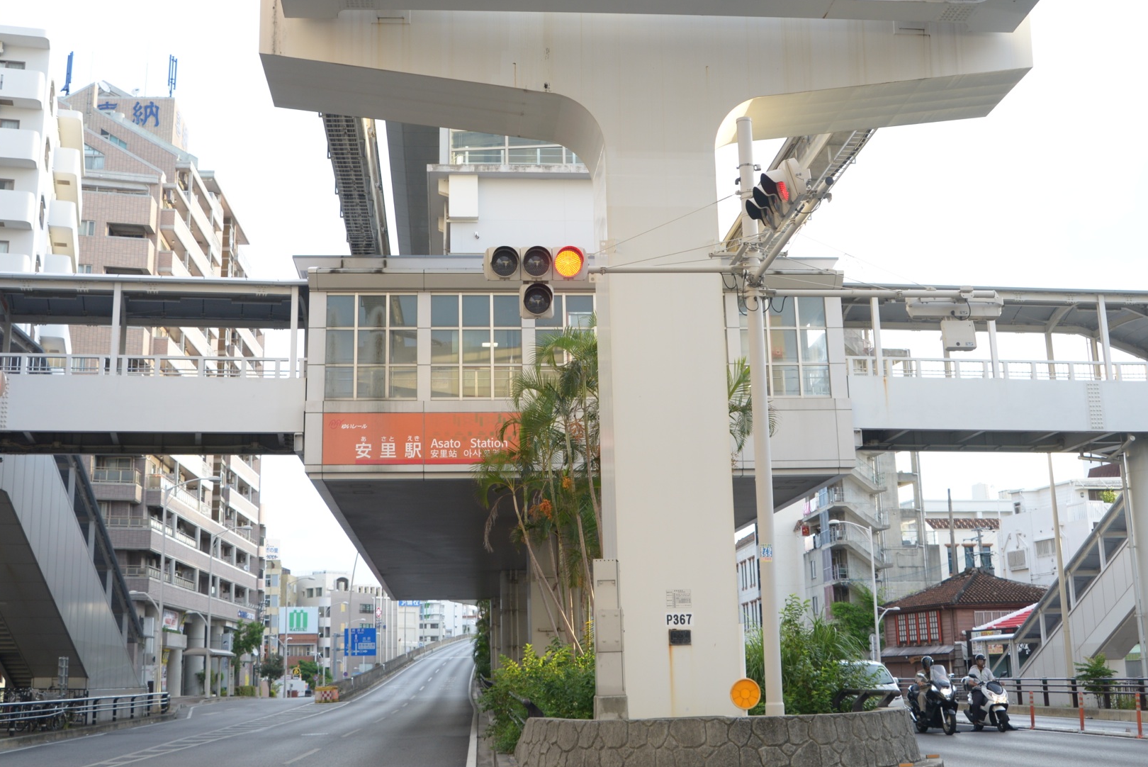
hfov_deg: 44.5
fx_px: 1404
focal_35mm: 44
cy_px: 327
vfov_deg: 30.5
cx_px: 556
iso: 400
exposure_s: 1/160
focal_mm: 31
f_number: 6.3
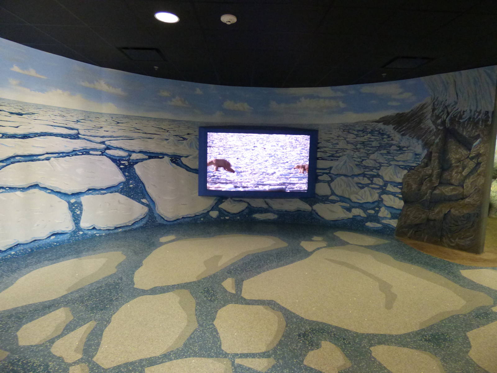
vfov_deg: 66.0
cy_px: 186
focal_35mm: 20
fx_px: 287
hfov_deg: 81.7
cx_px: 248
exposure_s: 1/60
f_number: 2.8
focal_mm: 3.58
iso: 800
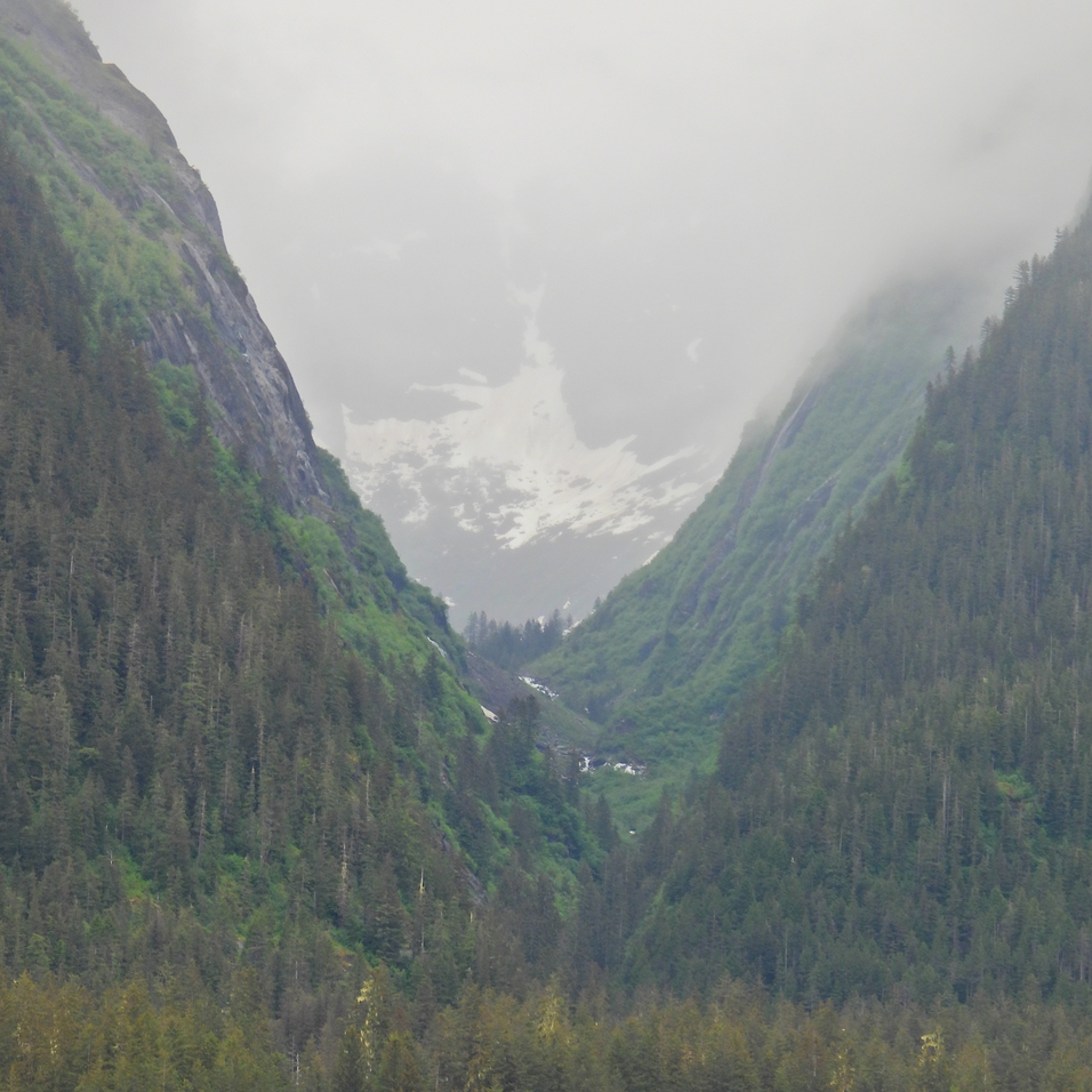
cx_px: 546
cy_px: 720
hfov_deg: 8.0
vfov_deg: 8.0
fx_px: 7816
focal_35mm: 219
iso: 100
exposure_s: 1/250
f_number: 4.5
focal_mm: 33
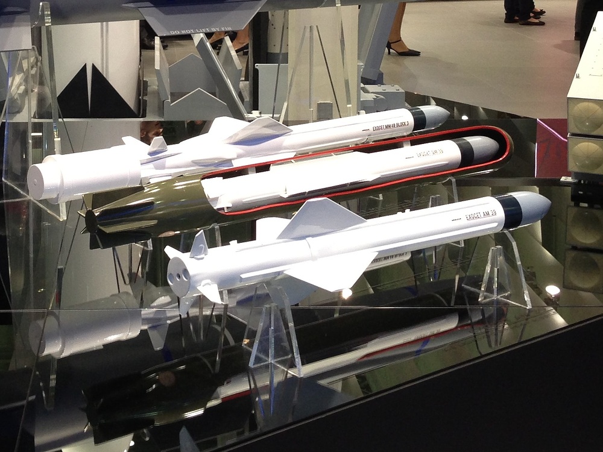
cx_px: 302
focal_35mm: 33
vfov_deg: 42.9
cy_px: 226
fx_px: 575
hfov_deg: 55.4
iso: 80
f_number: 2.4
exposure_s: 1/40
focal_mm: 4.13
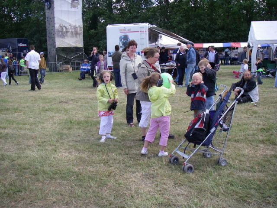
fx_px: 304
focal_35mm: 38
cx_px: 138
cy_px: 104
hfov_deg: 49.0
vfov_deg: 37.7
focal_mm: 6.3
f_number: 3.3
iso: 64
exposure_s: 1/200
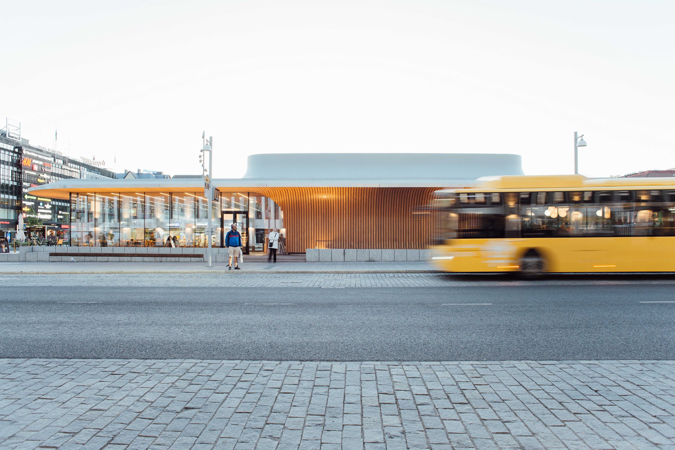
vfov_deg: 53.2
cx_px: 338
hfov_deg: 73.7
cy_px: 225
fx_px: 450
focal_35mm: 24
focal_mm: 24
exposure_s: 1/3
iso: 100
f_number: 6.3
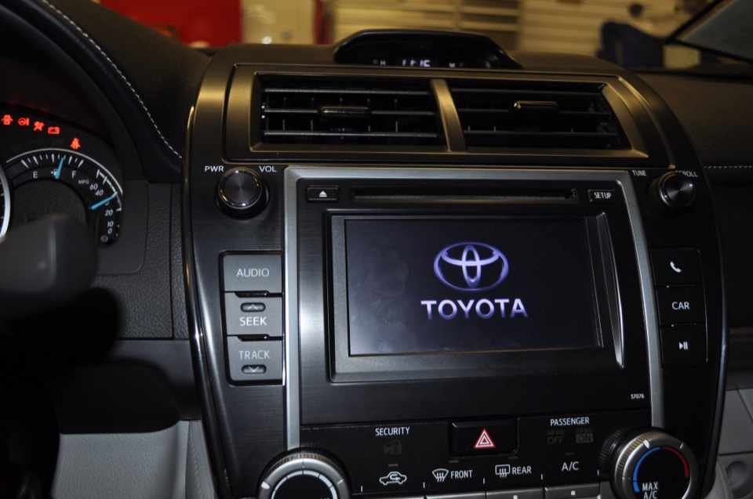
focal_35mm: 30
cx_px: 376
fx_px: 627
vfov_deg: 43.5
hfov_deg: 62.0
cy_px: 250
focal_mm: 20
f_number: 3.8
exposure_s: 1/60
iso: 280
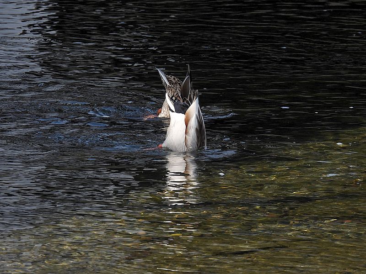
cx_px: 183
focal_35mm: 950
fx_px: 10044
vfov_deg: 1.6
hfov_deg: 2.1
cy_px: 137
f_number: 5.6
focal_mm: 170
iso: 200
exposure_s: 1/500
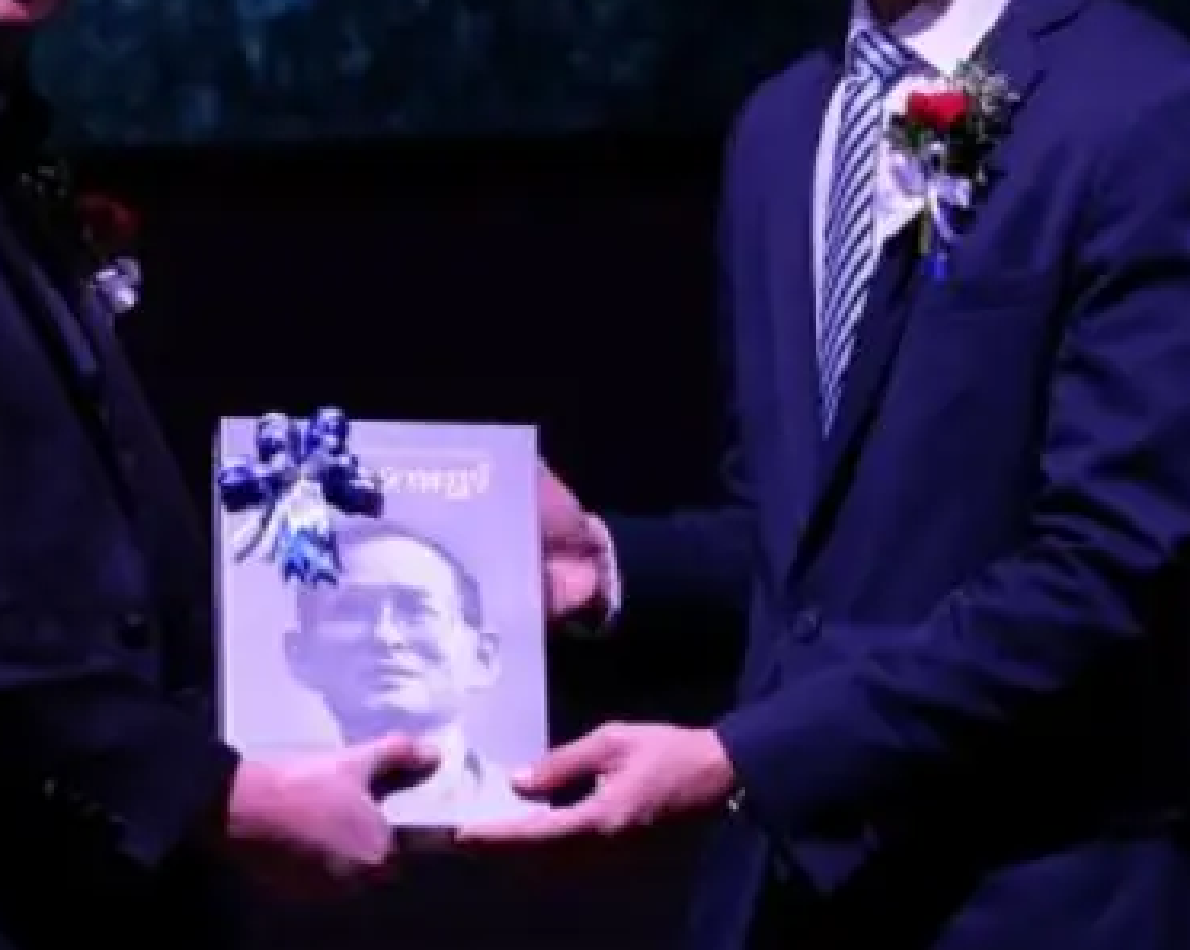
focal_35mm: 258
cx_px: 496
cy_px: 134
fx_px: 9079
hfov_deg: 7.5
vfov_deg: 6.0
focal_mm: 87.1
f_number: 2.8
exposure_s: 1/125
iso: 500
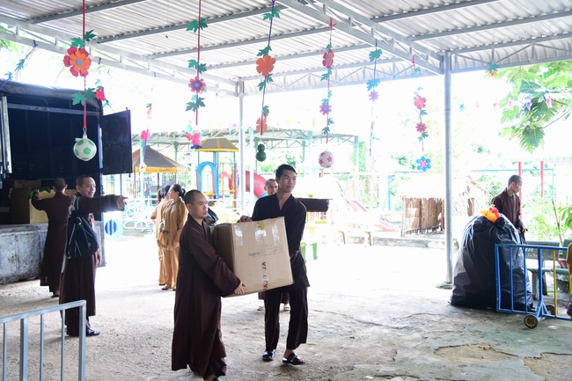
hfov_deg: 48.5
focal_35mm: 40
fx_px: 635
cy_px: 190
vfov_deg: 33.4
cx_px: 286
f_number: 4
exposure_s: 1/125
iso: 500
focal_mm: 40
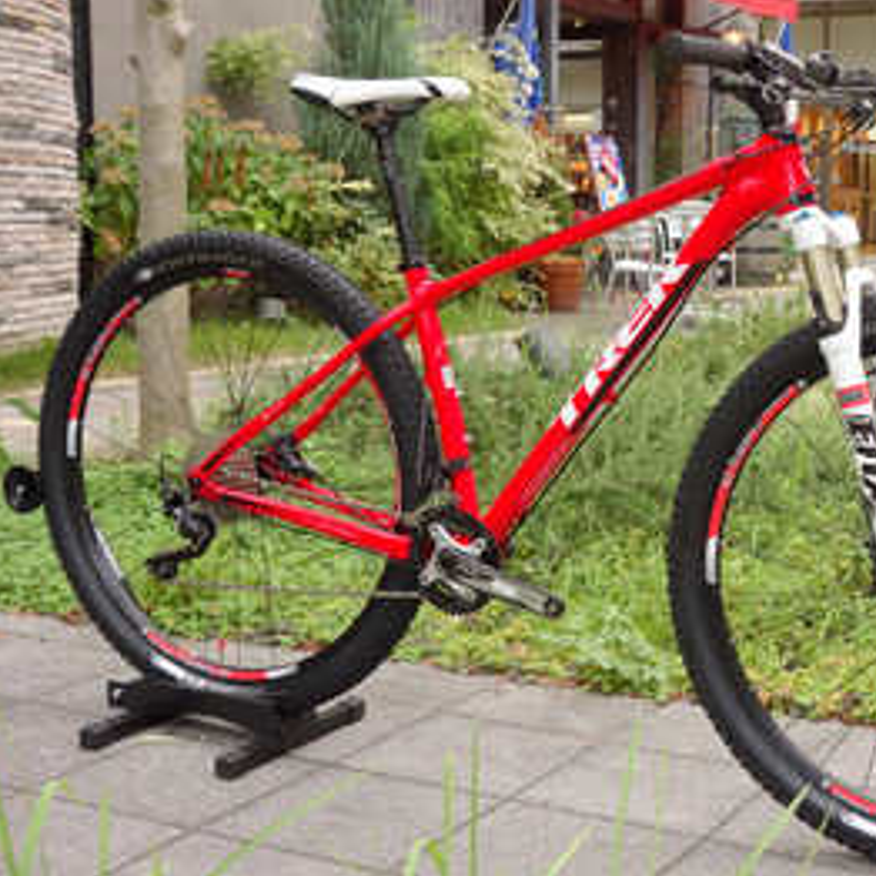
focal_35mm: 61
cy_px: 443
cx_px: 629
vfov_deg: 28.2
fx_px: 1746
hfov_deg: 27.9
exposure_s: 1/125
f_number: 5.6
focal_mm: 17.4
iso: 800
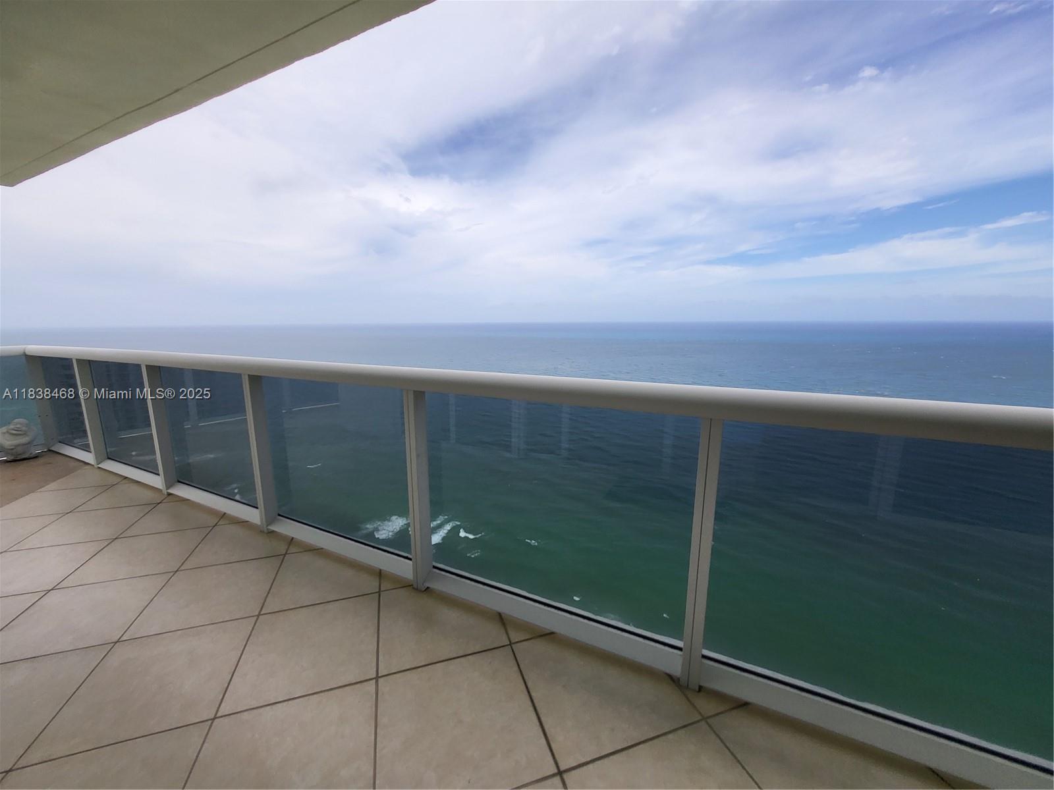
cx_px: 527
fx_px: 396
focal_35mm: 13
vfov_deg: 89.9
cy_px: 395
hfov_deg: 106.2
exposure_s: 1/1182
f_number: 2.2
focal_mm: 1.74
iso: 32
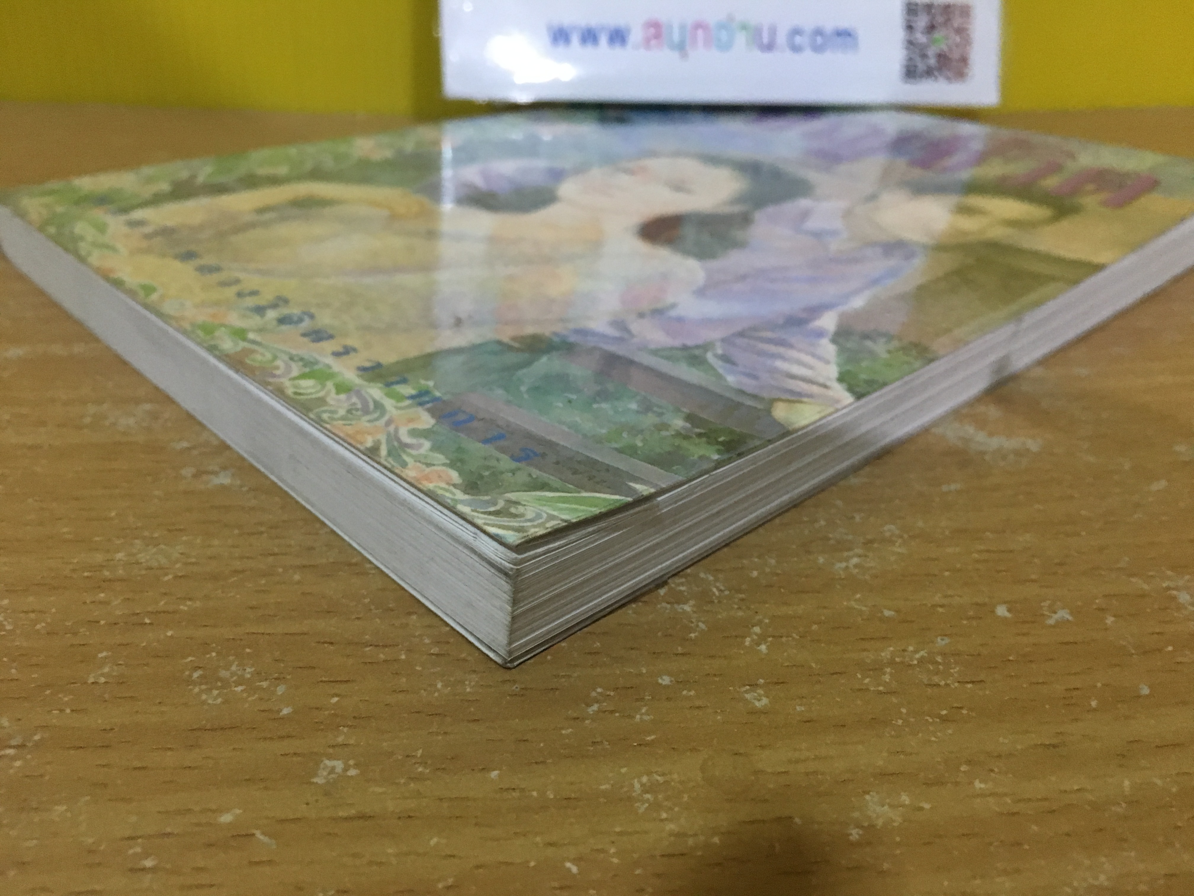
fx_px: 1000
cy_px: 448
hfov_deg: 61.7
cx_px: 597
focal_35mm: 29
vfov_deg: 48.2
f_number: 2.2
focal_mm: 4.15
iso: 200
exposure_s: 1/17
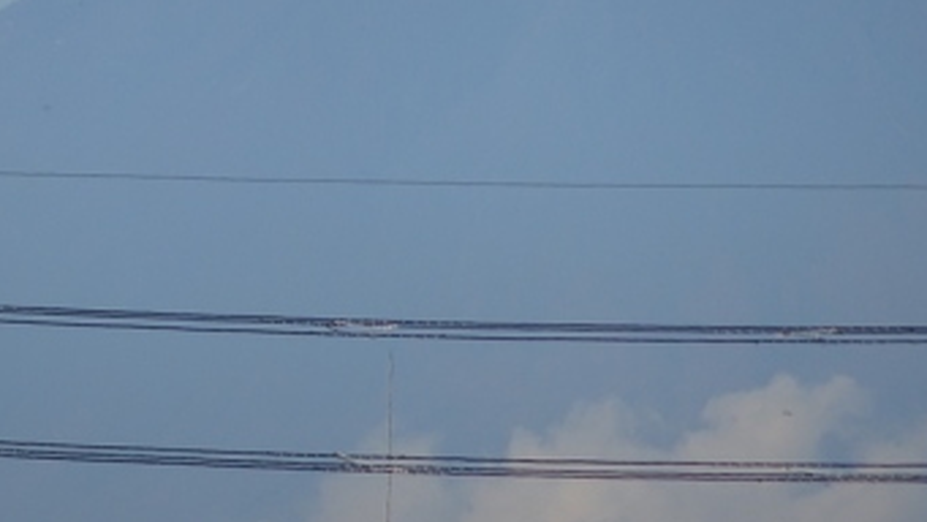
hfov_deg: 1.9
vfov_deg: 1.1
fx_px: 28249
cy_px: 113
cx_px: 500
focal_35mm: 1149
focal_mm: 123
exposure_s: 1/500
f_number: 6.4
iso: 80
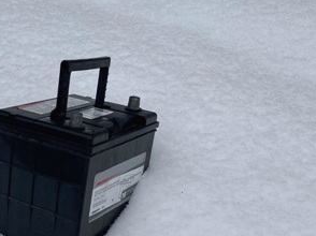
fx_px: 556
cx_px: 60
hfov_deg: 30.9
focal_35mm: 61
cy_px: 202
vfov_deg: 23.5
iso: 20
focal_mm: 3.99
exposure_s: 1/2404
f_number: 1.8
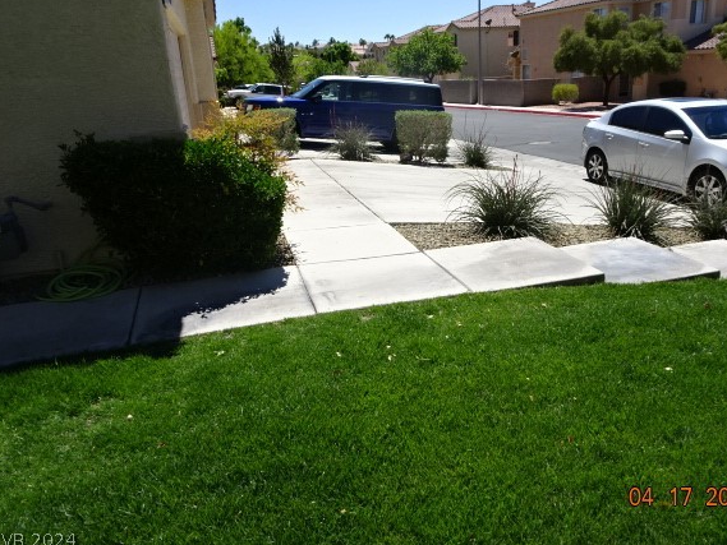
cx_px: 397
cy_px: 248
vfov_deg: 51.3
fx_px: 567
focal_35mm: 27
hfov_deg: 65.2
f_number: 3.5
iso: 80
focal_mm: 4.1
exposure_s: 1/1000
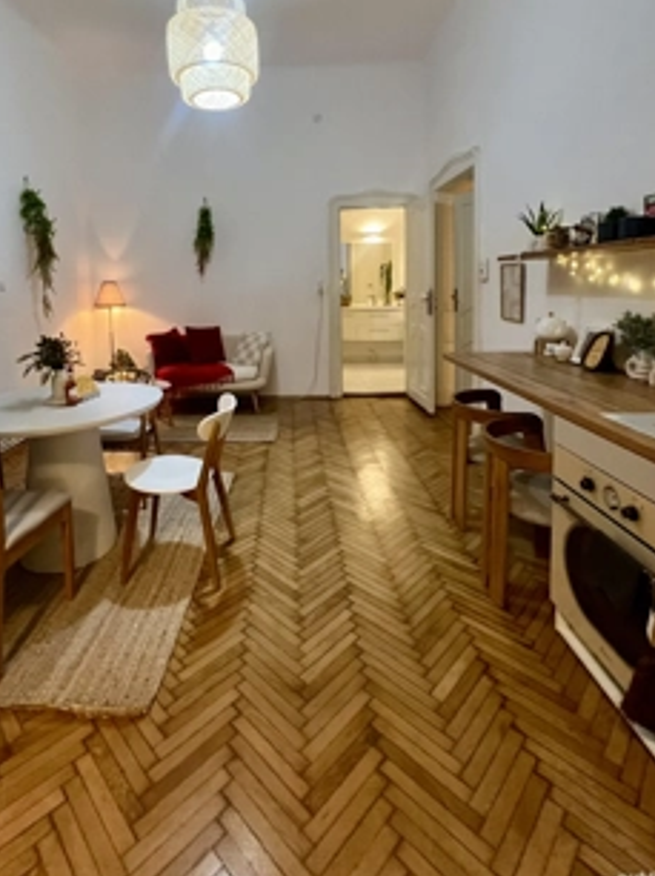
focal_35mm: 17
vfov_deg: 88.9
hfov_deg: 74.2
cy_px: 318
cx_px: 277
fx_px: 429
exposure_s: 1/50
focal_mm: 1.57
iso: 500
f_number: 1.8
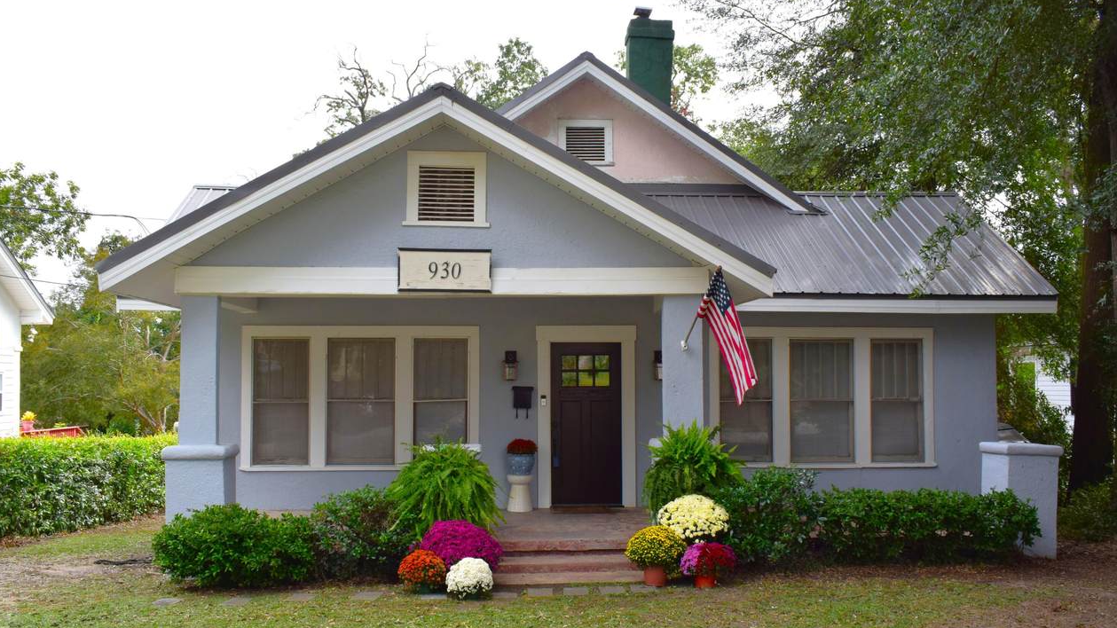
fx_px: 977
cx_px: 563
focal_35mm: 33
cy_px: 355
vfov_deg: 35.6
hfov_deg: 59.5
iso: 400
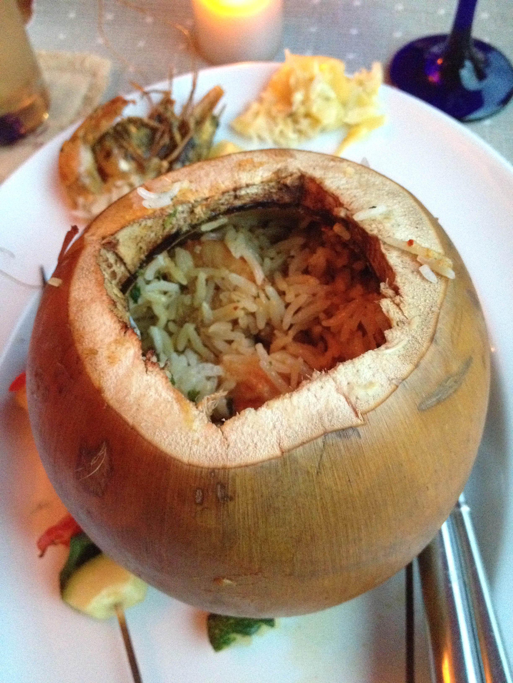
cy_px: 342
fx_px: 692
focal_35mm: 35
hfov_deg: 40.7
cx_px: 256
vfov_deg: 52.6
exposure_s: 1/15
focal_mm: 4.28
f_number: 2.4
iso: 640
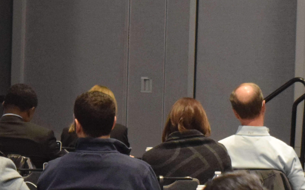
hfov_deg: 7.1
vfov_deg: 4.5
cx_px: 329
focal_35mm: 295
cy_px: 165
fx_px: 2451
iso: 3600
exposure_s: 1/60
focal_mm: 55
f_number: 5.6
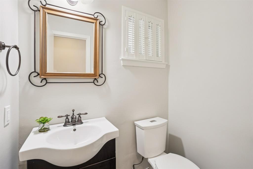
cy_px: 84
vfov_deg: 77.3
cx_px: 126
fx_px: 105
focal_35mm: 15
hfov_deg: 100.4
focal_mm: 10
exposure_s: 1/8
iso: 400
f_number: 8
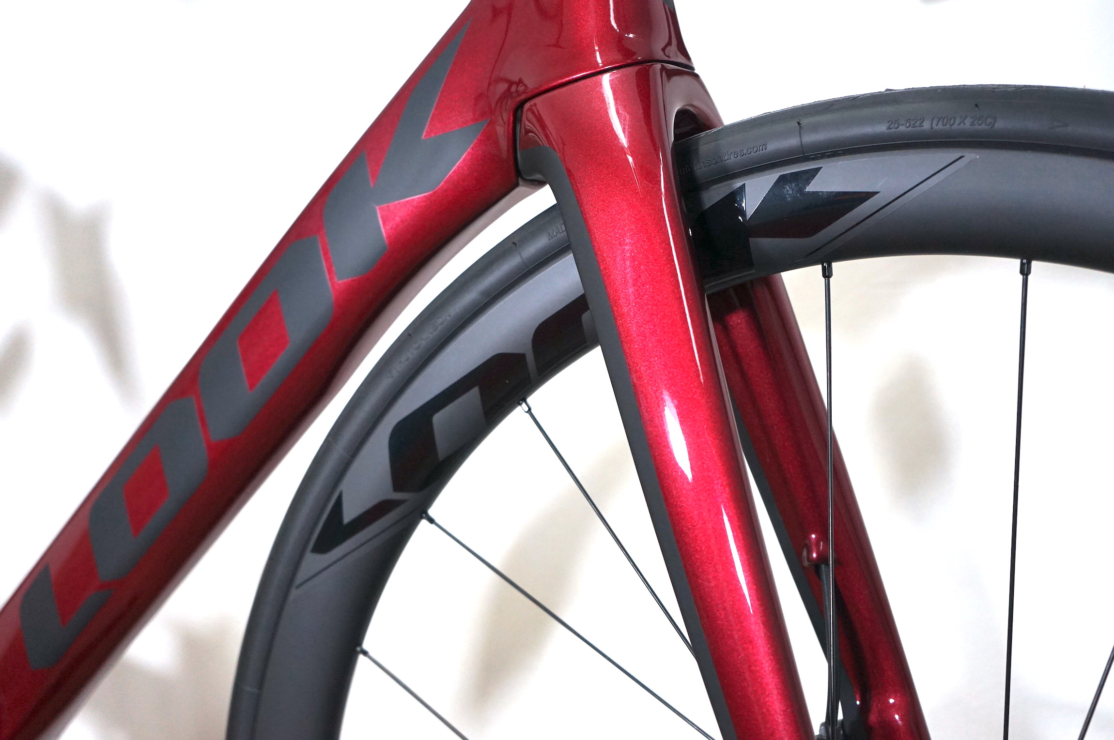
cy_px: 370
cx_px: 557
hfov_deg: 42.8
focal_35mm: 46
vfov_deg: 29.2
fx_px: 1422
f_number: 4.5
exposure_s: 1/160
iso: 1000
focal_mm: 46
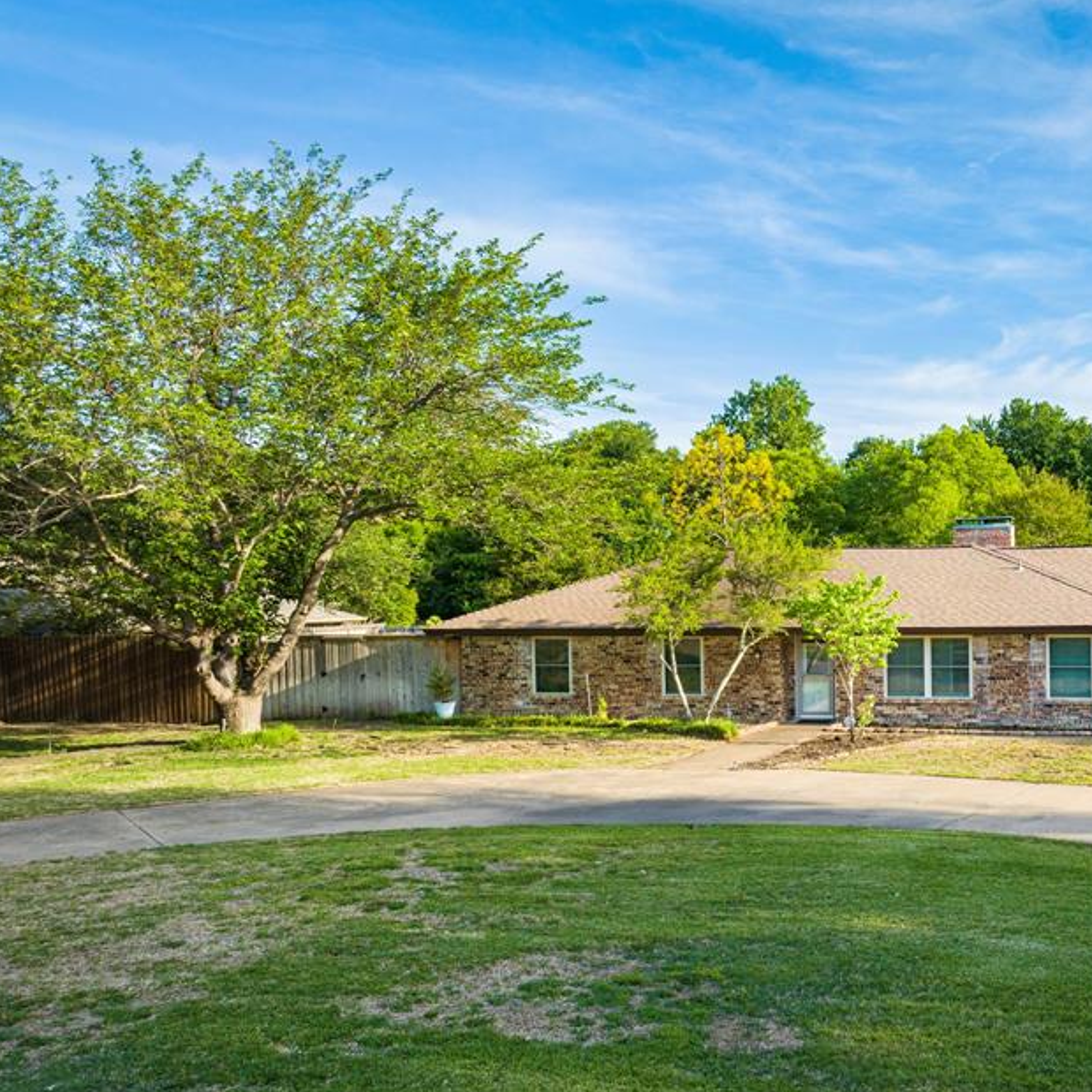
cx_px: 860
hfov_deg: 45.1
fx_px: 1249
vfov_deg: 47.1
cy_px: 616
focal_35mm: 35
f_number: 7.1
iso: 100
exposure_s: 1/120
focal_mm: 12.29
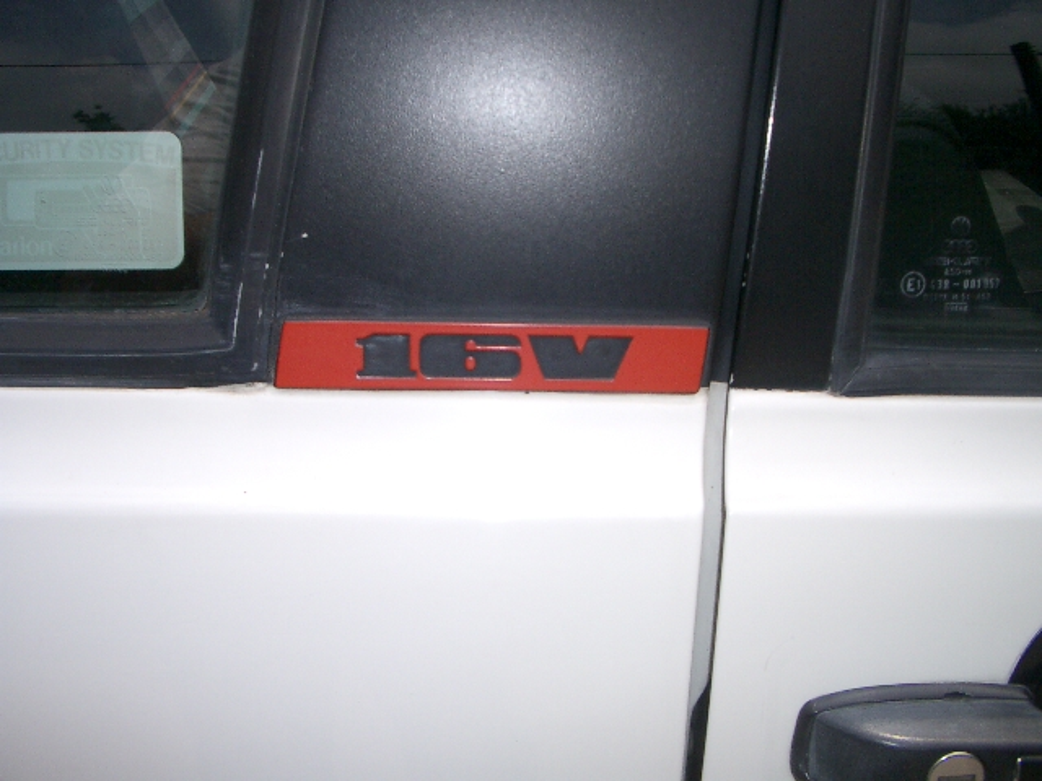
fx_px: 1054
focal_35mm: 35
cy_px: 390
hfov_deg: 52.6
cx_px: 521
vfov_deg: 40.7
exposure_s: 1/1250
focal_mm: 5.8
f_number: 4.3
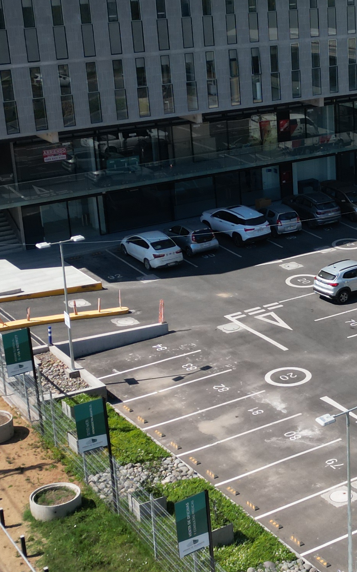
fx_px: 1074
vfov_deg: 29.8
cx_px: 447
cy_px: 262
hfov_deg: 17.8
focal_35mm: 69
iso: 130
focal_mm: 6.72
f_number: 1.7
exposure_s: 1/3200
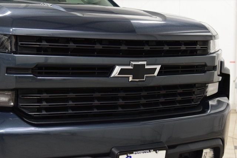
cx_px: 118
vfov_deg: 18.2
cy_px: 79
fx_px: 494
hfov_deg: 27.0
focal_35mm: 75
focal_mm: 50
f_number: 4.5
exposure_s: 1/60
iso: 1600
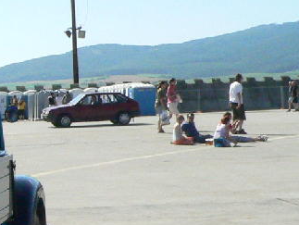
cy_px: 199
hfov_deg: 15.8
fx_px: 986
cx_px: -153
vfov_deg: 12.9
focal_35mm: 114
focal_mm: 6
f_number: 8
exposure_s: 1/1300
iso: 400
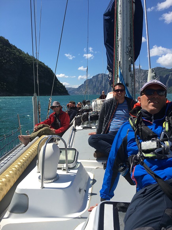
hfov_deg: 48.2
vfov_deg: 61.7
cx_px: 86
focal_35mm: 29
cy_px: 115
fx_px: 192
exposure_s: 1/1709
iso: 25
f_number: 2.2
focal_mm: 4.15
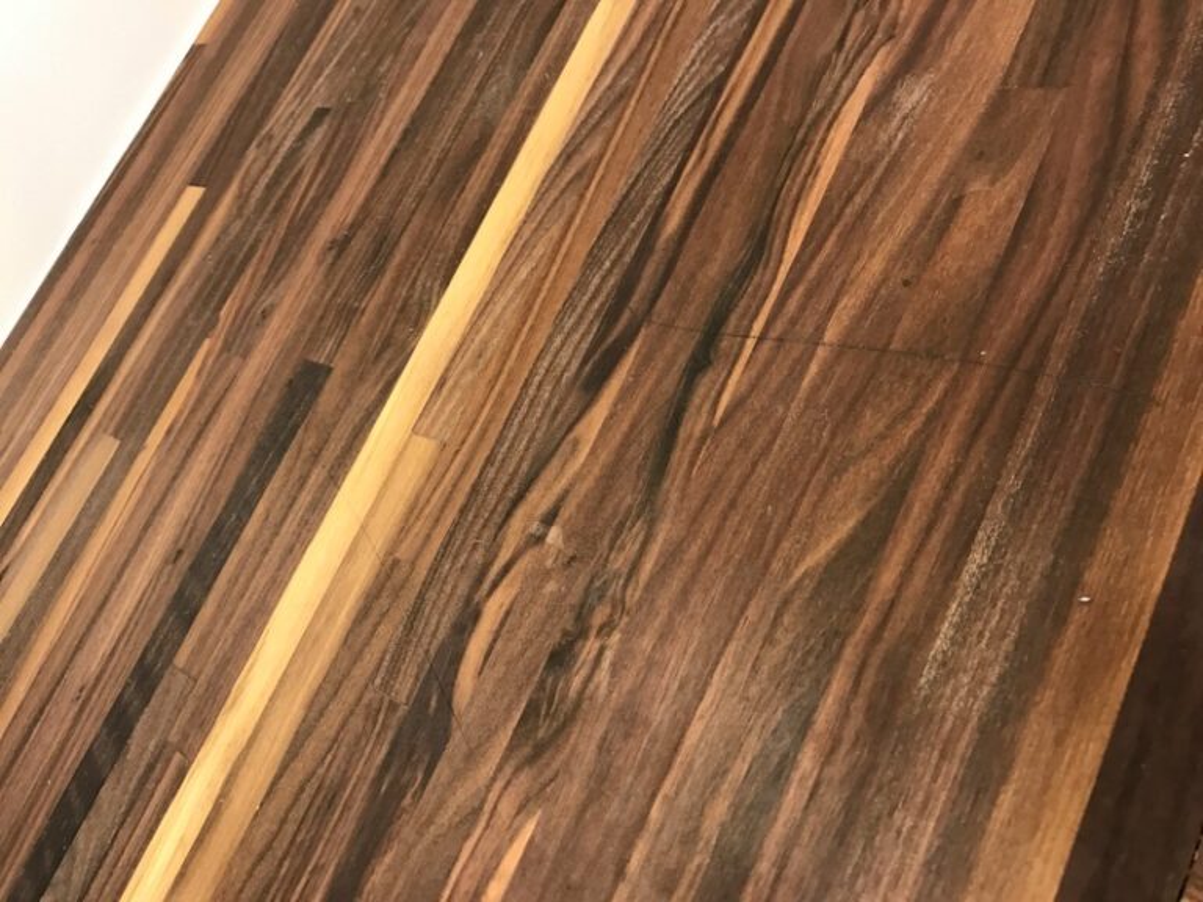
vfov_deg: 49.7
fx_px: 973
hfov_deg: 63.4
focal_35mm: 28
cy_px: 451
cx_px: 602
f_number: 1.8
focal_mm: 3.99
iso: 40
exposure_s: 1/15
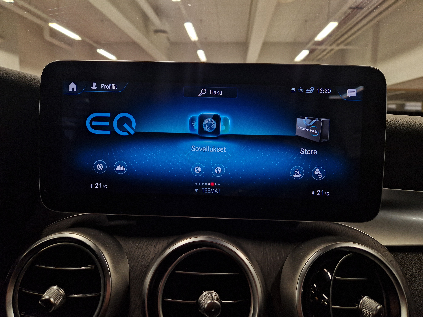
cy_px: 158
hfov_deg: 73.9
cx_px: 212
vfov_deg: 58.9
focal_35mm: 23
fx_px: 281
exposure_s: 1/100
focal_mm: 5.4
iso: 160
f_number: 1.8
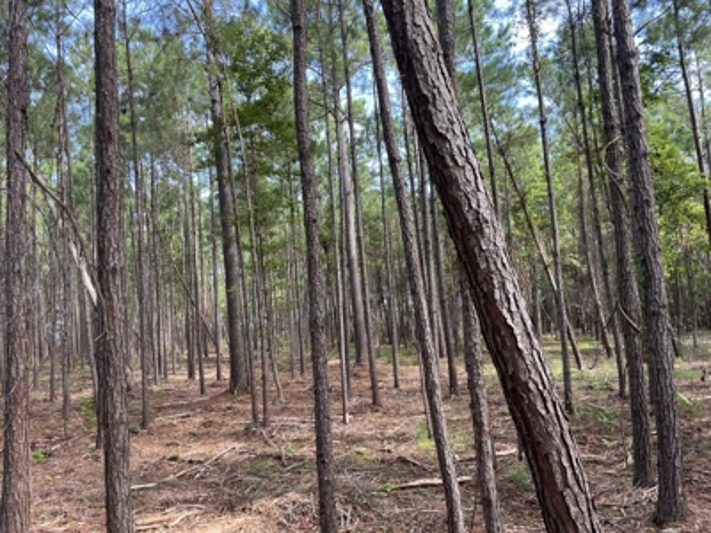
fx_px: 534
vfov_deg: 53.1
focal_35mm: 26
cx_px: 356
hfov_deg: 67.3
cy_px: 266
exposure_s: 1/133
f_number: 1.6
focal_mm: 4.2
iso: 32
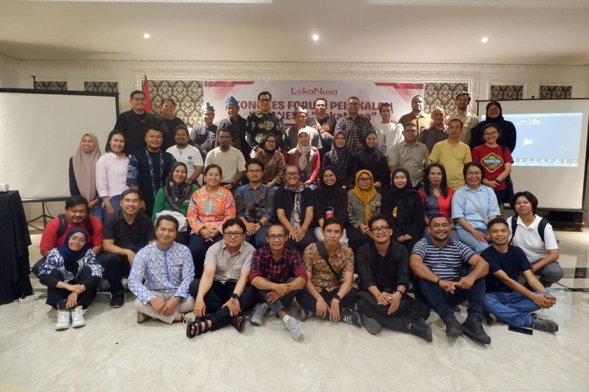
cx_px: 294
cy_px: 196
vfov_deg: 55.1
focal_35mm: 23
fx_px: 376
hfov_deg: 76.1
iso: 6400
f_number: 3.5
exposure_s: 1/100
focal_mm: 15.6
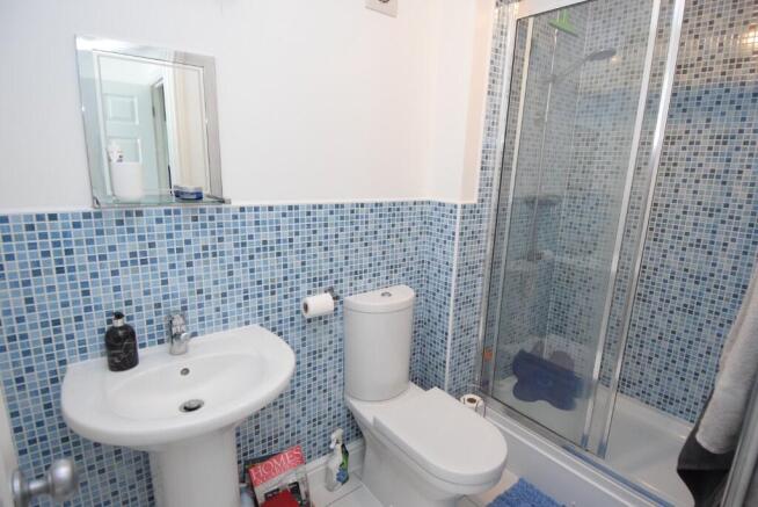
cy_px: 254
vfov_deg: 67.5
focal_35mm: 18
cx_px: 379
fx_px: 379
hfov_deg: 90.0
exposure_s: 1/60
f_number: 4
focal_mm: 12
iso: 2800
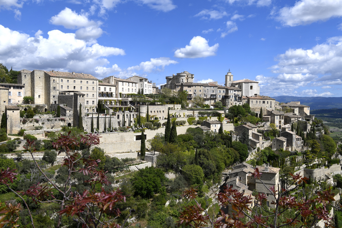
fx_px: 304
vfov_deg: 41.1
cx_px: 171
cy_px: 114
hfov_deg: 58.7
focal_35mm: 32
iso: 100
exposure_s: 1/100
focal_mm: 32
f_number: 20
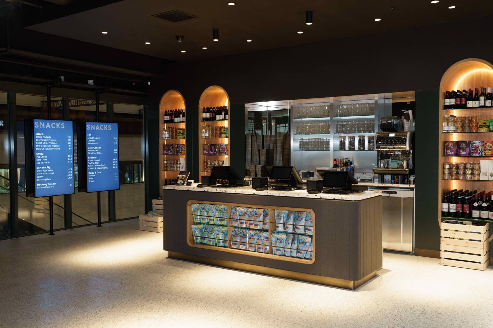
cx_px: 246
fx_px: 479
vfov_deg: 37.8
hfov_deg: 54.4
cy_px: 164
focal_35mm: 35
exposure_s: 1/60
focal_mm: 35
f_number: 5.6
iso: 3200
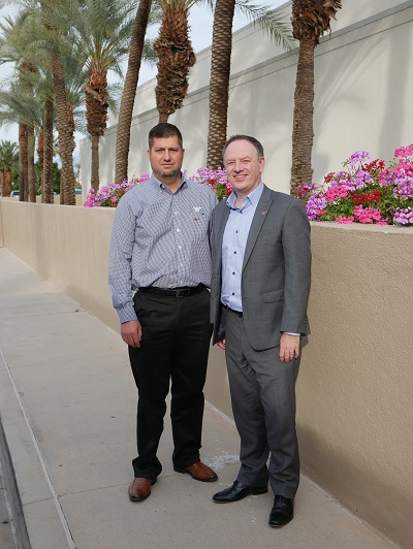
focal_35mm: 44
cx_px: 206
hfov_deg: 32.9
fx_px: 699
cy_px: 274
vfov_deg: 42.9
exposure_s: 1/500
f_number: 5.6
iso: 200
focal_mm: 22
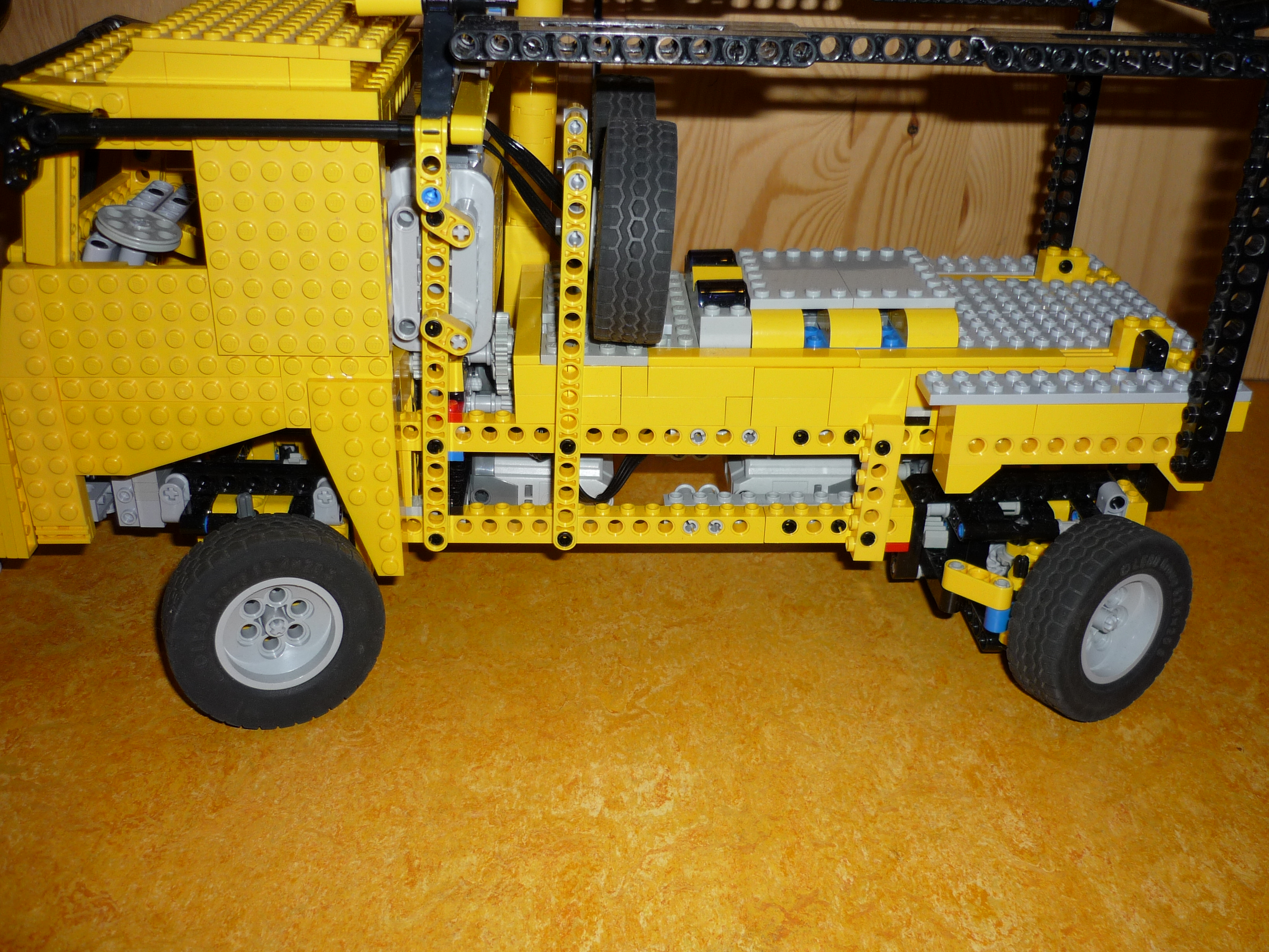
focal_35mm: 33
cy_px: 476
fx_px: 1210
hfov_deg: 55.4
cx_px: 634
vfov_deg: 42.9
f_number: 2.8
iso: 100
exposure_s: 1/30
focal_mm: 5.5
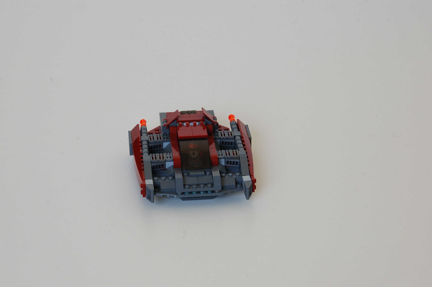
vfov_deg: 14.3
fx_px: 1146
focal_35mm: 96
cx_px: 188
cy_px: 164
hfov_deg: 21.3
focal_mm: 55
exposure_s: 1/3
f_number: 14
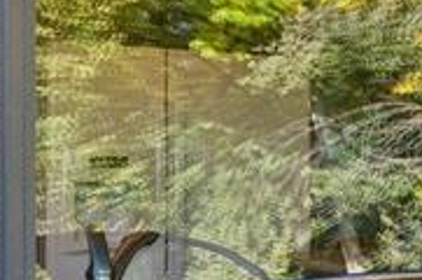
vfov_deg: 16.0
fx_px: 995
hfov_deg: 14.3
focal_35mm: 85
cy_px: 184
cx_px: 1047
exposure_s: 1/60
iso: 800
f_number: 11
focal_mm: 15
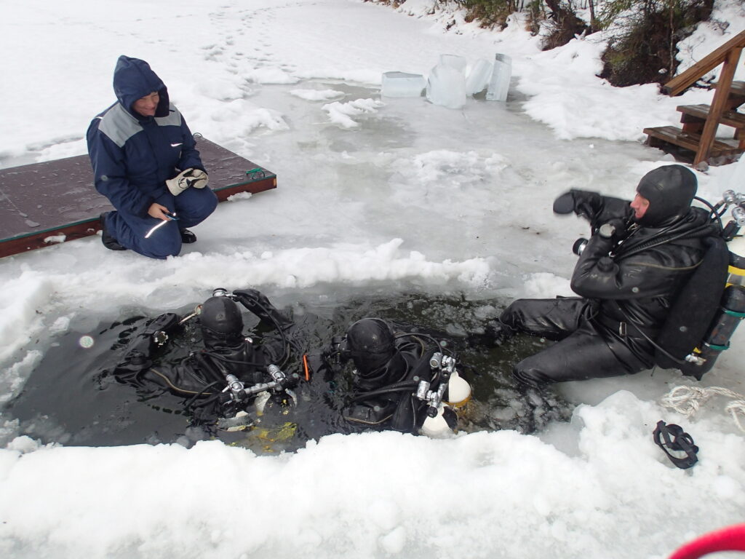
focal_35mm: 25
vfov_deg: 54.9
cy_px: 280
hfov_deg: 69.4
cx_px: 372
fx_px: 538
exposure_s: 1/60
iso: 125
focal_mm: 4.5
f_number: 2.8
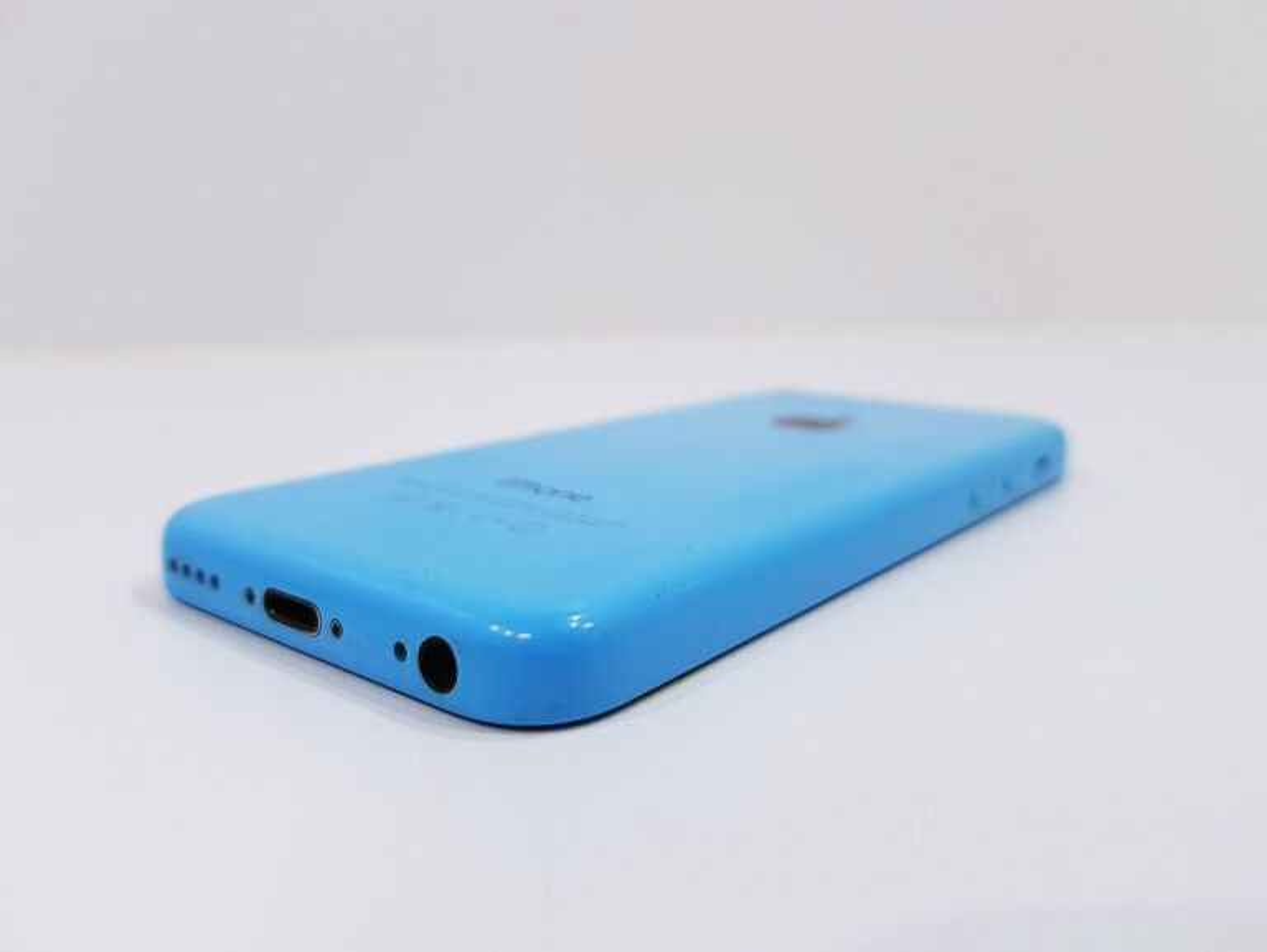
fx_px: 952
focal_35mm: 26
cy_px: 476
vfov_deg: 53.1
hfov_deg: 67.3
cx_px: 634
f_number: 1.7
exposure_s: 1/100
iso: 64
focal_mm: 4.2
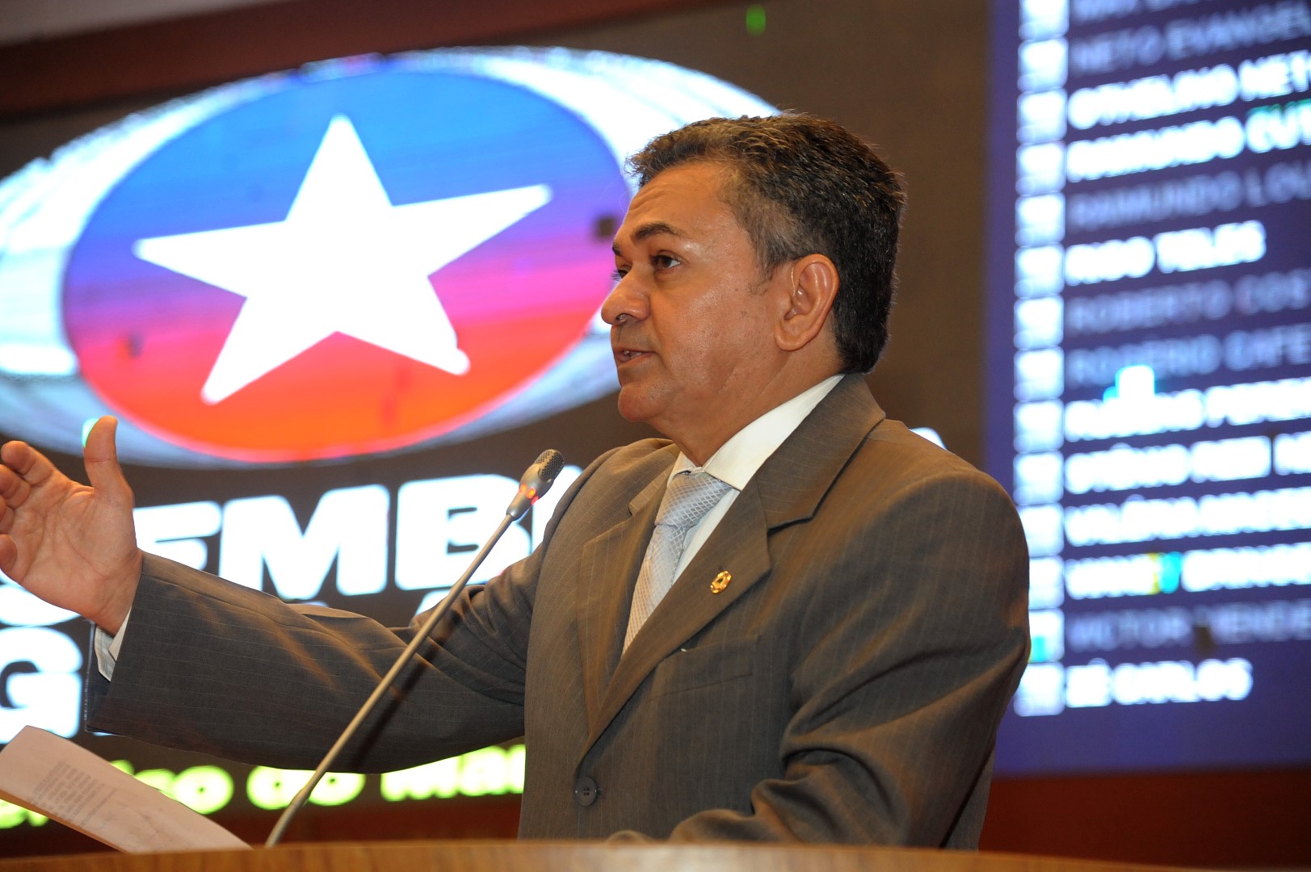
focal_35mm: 120
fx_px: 4367
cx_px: 656
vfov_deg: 11.4
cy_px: 436
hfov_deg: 17.1
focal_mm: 120
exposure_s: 1/125
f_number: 4.5
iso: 3200
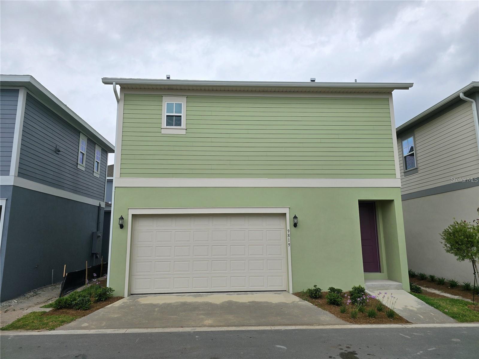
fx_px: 318
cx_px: 240
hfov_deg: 73.9
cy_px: 180
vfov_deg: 58.9
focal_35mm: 23
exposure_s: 1/773
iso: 12
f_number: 1.7
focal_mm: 6.3
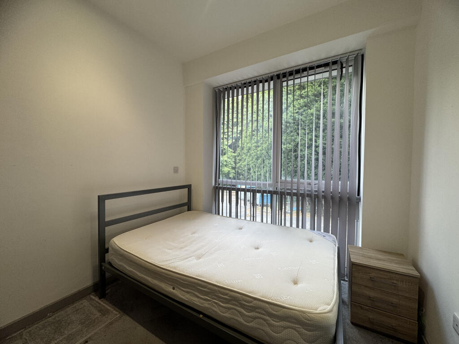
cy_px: 172
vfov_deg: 85.7
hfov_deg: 102.1
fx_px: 186
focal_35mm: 14
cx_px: 230
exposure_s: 1/100
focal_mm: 2.22
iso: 100
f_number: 2.2
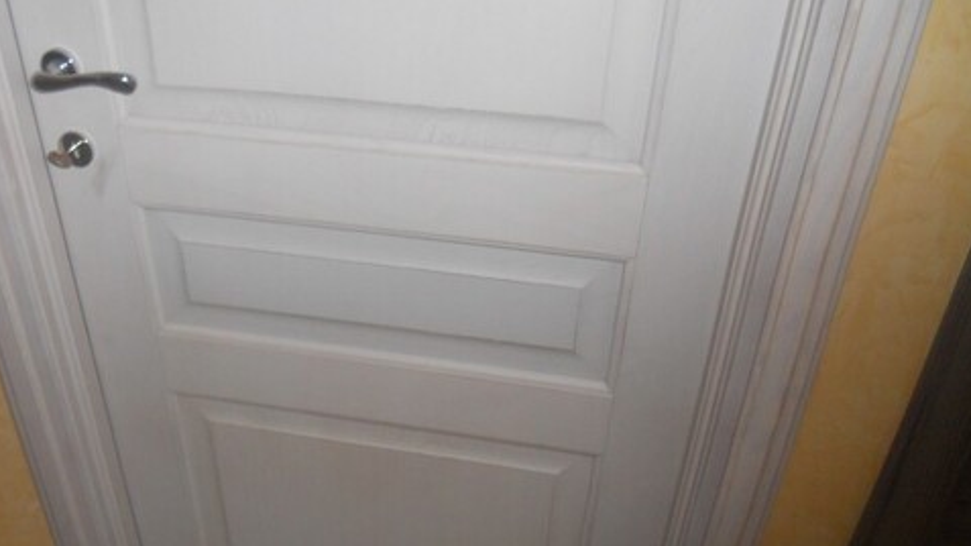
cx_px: 397
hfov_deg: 53.7
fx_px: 952
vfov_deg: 31.6
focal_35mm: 37
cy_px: 389
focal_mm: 4.9
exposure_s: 1/25
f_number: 3.2
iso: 200
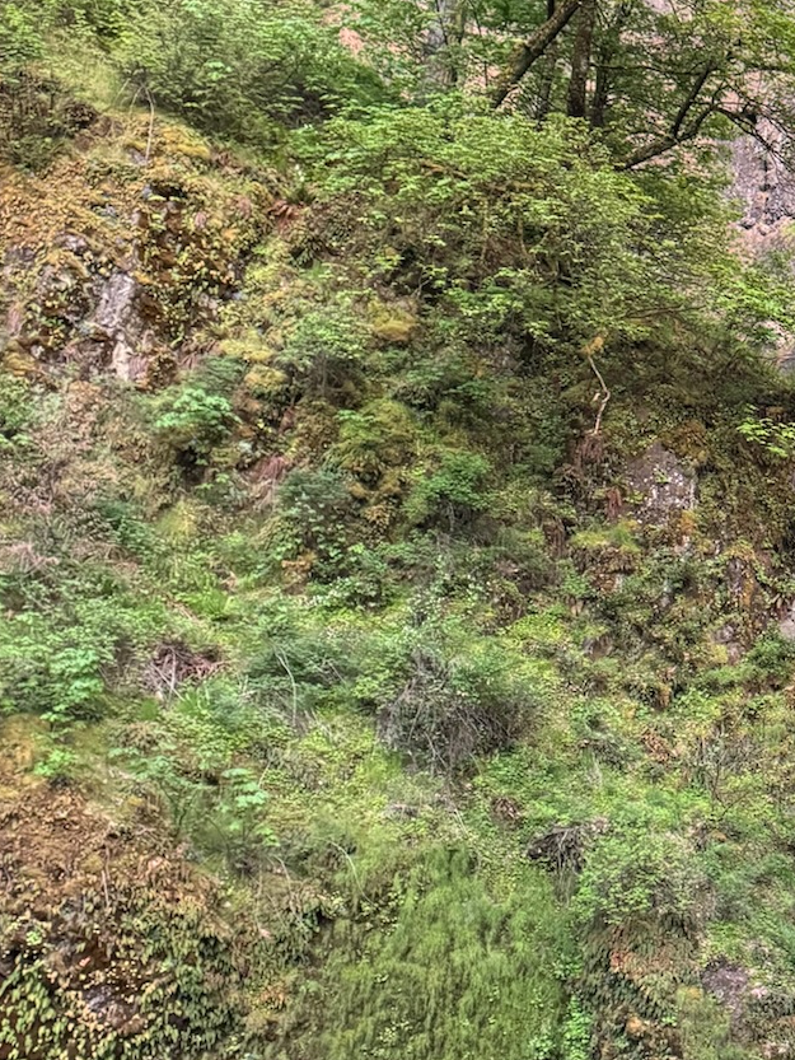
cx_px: 930
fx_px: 1806
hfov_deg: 23.0
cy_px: 565
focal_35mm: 59
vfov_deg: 32.7
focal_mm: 6.76
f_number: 1.78
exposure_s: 1/60
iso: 640
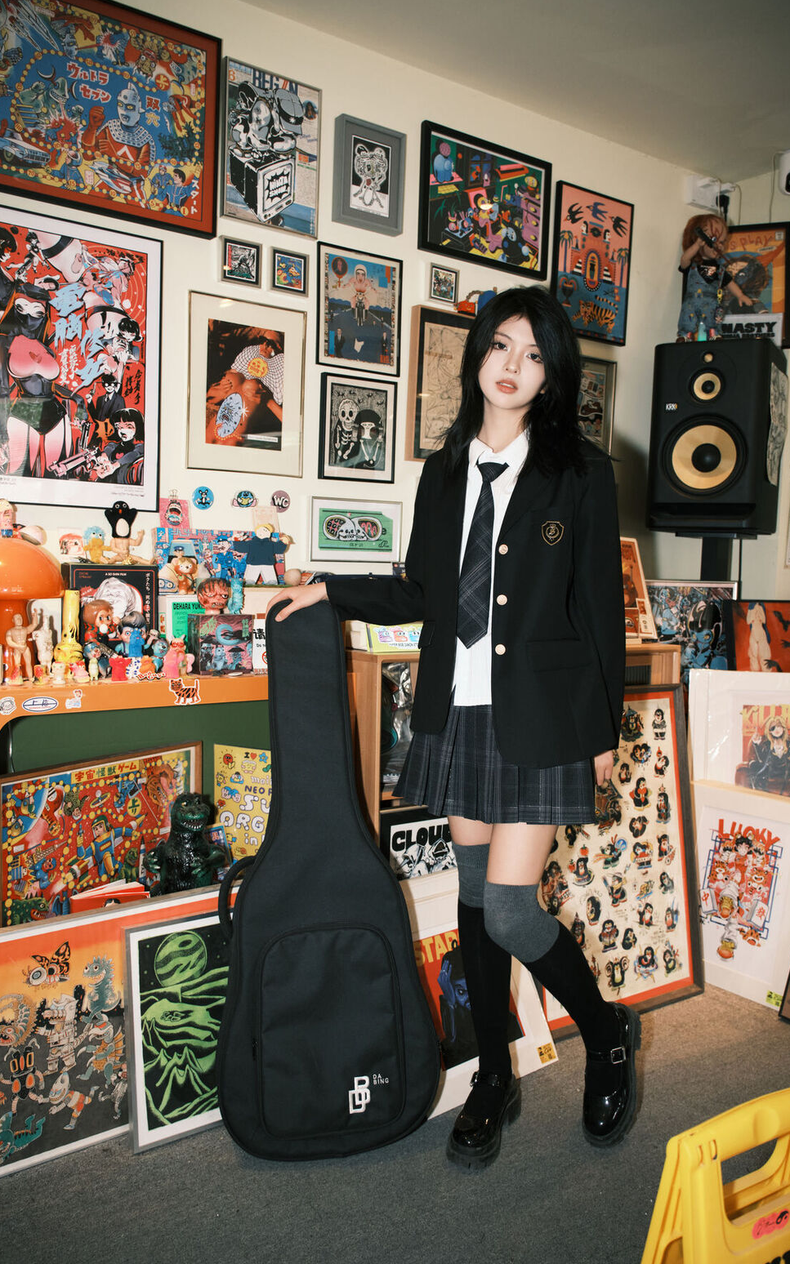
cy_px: 640
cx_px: 400
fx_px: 965
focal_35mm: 28
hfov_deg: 44.5
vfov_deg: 66.5
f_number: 3.2
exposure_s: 1/160
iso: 1000
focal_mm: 18
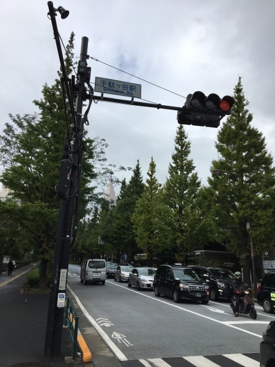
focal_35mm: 29
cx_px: 138
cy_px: 184
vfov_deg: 61.7
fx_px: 307
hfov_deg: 48.2
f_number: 2.2
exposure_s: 1/1637
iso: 25
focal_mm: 4.15
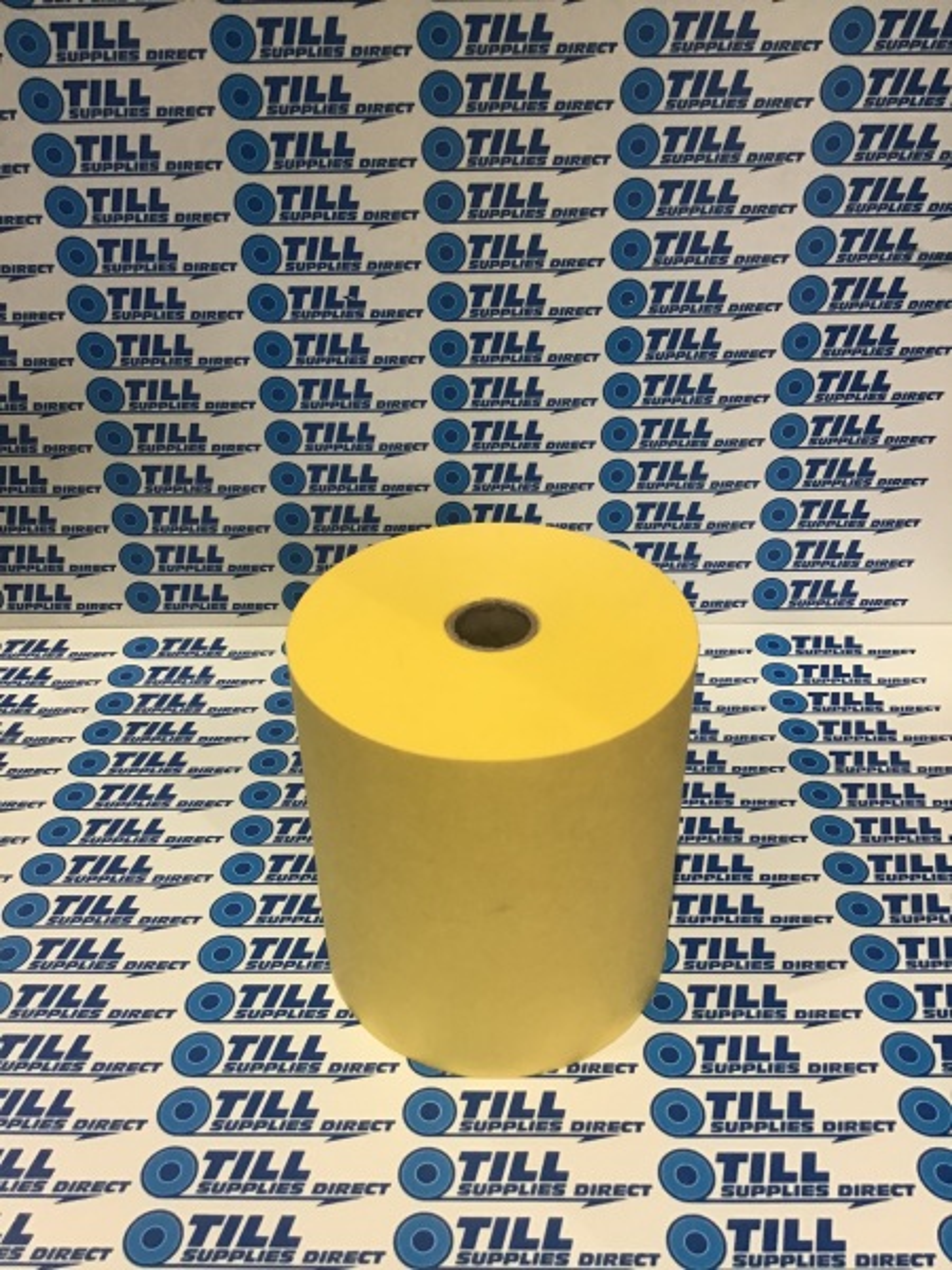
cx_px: 476
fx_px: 1137
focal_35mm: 31
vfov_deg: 58.4
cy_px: 635
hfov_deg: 45.4
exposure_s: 1/33
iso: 100
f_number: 2.4
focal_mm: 3.3
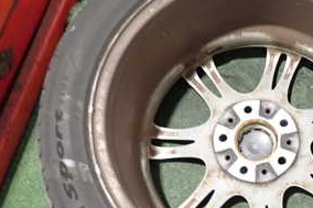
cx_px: 248
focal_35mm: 55
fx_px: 478
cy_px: 145
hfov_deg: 35.2
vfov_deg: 24.4
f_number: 2
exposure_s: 1/25
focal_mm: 4.5
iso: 800
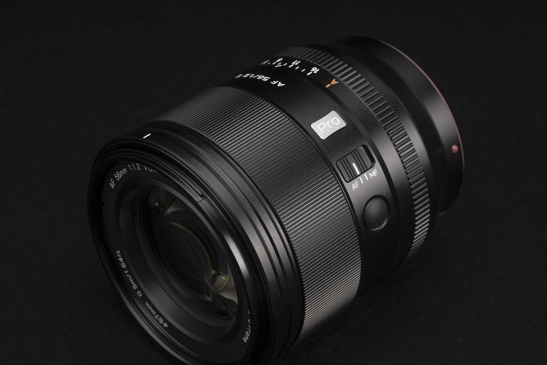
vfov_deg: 13.0
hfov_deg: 19.5
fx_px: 1595
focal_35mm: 105
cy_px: 182
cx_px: 274
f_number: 14
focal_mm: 105
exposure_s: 1/200
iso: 100
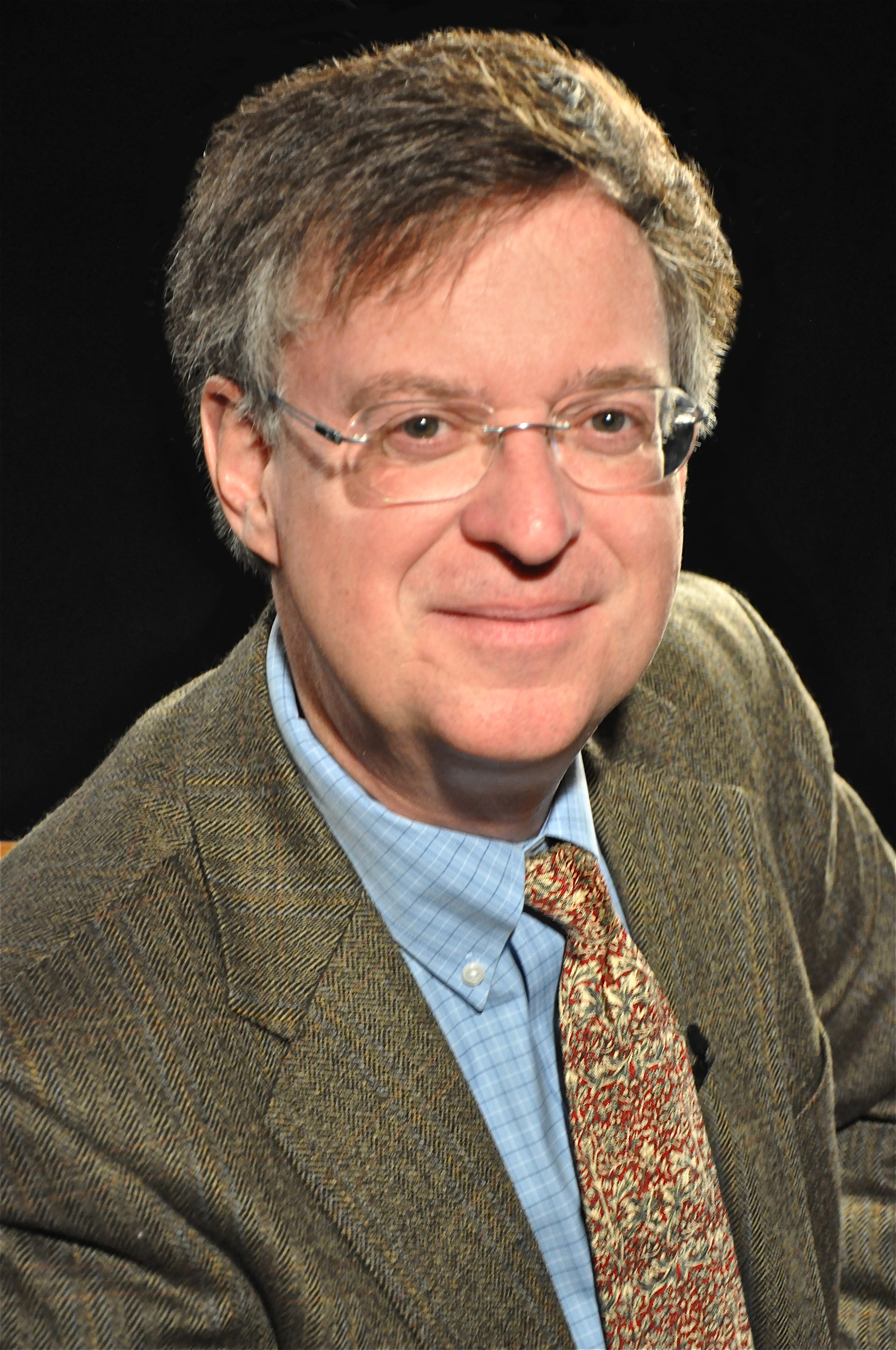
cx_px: 448
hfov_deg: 18.1
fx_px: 2807
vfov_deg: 27.0
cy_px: 675
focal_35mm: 75
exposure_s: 1/15
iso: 1600
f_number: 5
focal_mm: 50
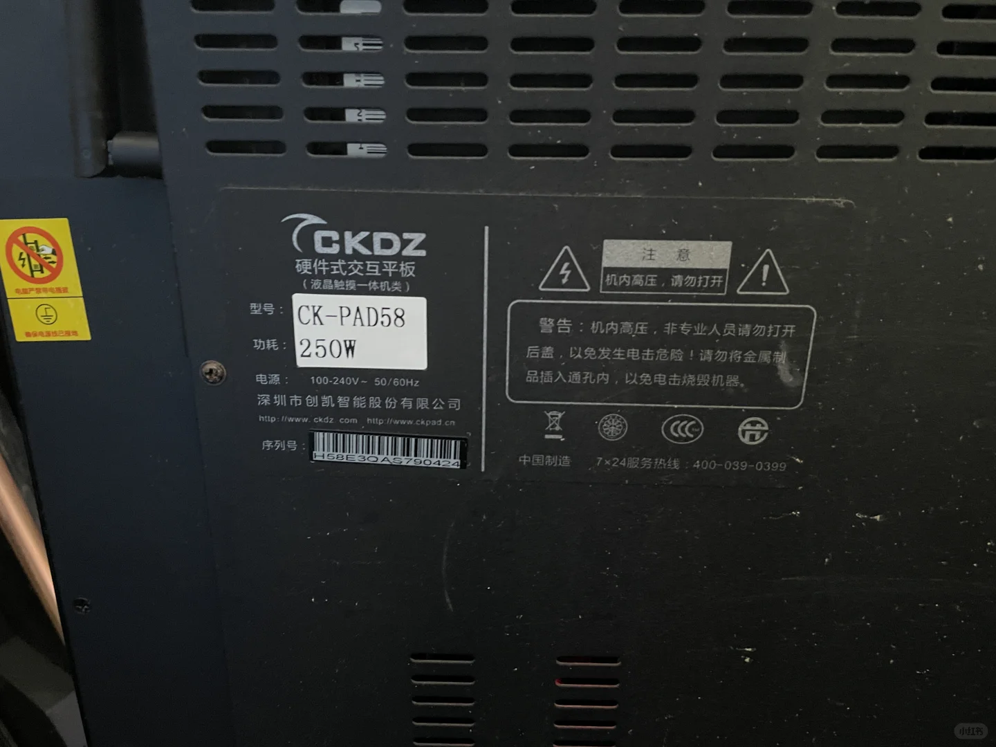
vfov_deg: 53.1
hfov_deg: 67.3
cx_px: 498
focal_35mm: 26
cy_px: 374
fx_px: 748
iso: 800
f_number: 1.6
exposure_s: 1/26
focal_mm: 4.2
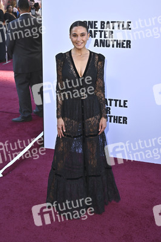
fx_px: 289
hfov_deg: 31.1
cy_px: 121
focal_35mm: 43
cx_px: 80
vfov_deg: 45.5
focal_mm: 43
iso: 500
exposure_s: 1/320
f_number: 5.6
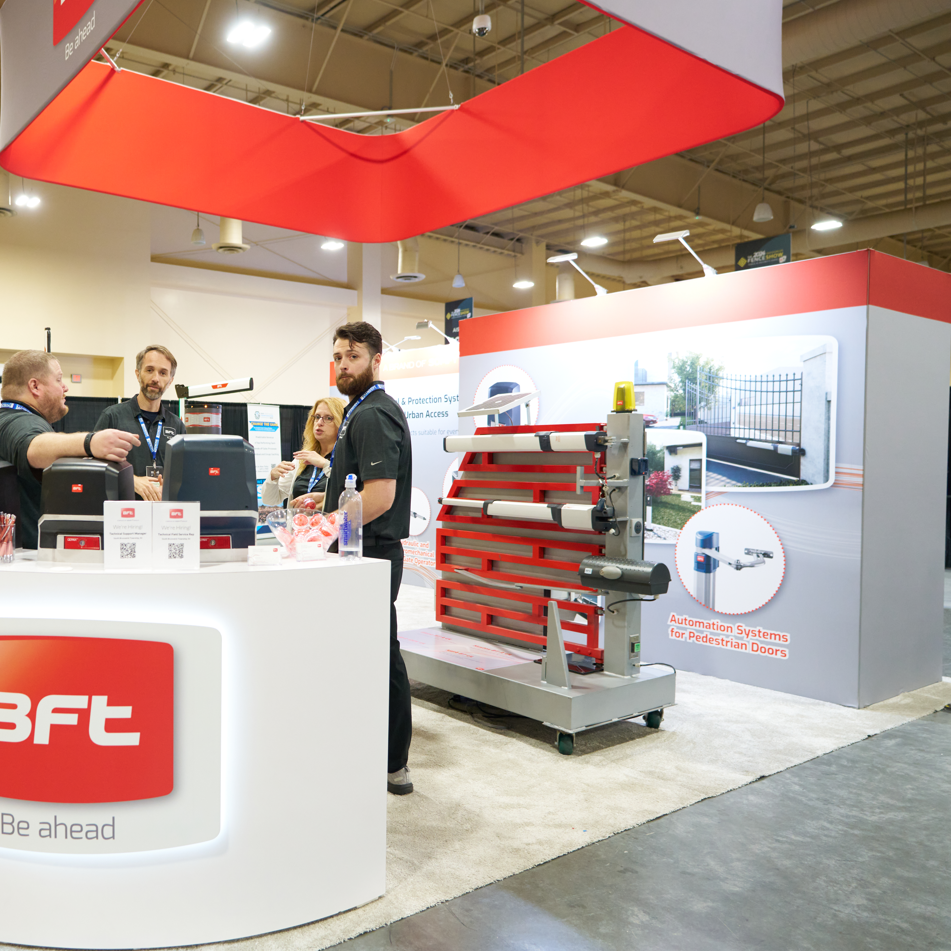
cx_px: 229
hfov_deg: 57.6
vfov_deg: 60.9
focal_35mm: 26
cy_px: 480
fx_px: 808
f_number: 2.8
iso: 2500
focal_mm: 20
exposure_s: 1/125
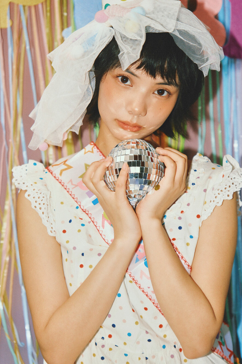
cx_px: 121
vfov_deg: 22.1
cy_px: 182
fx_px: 928
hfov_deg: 14.9
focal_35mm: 92
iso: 400
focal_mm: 61.5
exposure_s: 1/200
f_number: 3.2
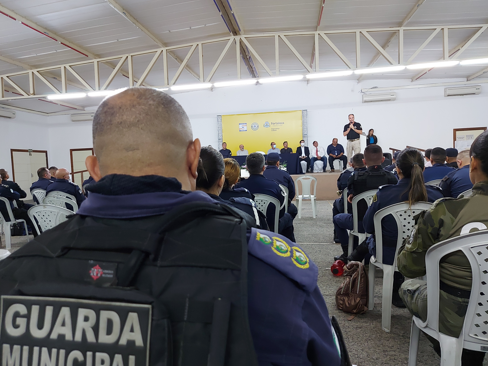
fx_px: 352
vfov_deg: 54.9
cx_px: 234
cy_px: 189
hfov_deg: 69.4
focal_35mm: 25
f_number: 1.8
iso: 320
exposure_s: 1/24
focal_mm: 5.23
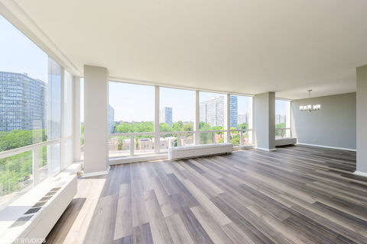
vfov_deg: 90.0
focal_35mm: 12
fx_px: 122
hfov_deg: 112.6
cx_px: 184
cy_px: 122
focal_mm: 12
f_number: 8
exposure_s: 1/400
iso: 200
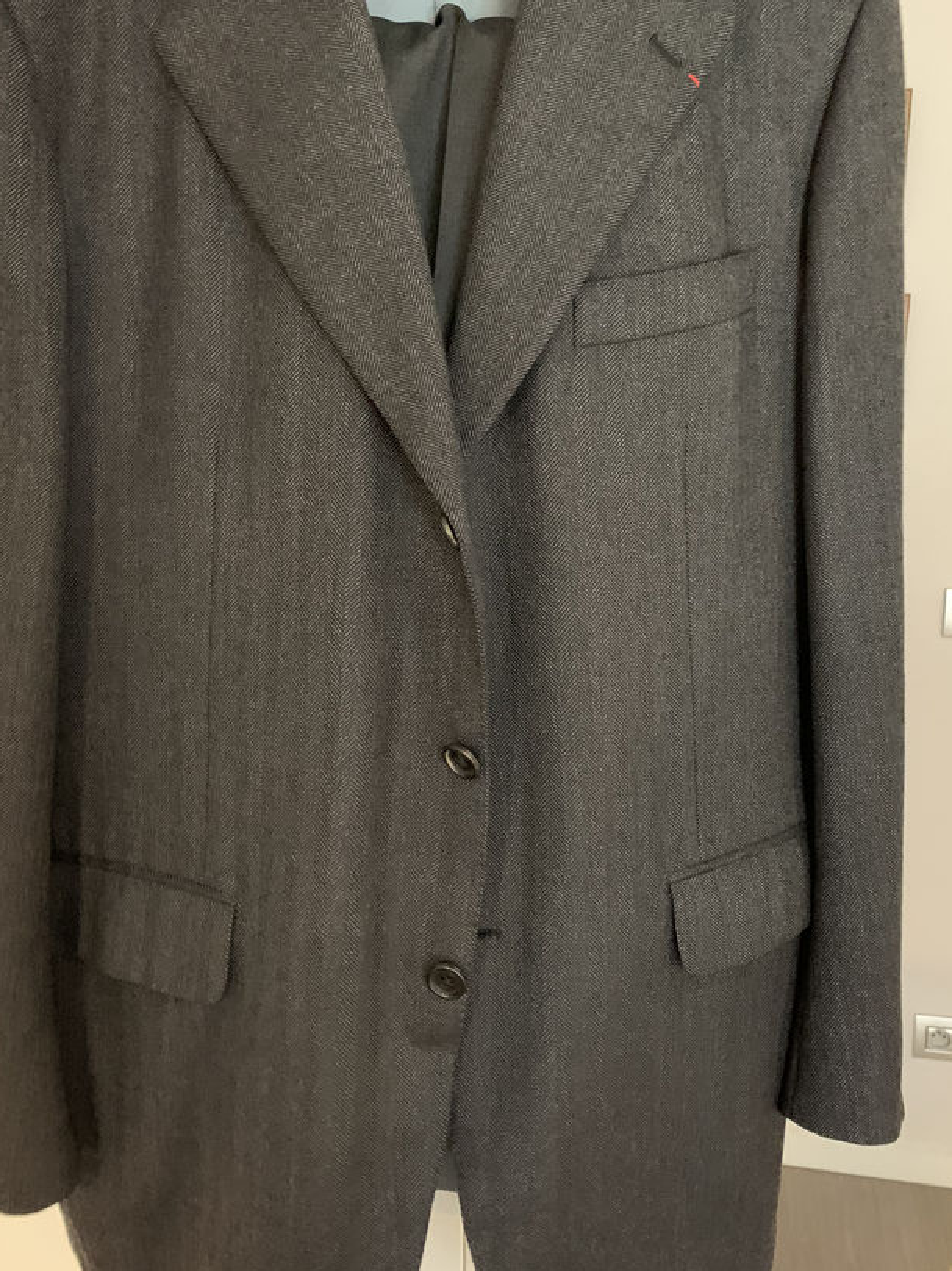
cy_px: 594
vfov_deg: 56.8
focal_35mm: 32
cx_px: 446
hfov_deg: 44.1
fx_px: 1174
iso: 800
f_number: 1.8
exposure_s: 1/25
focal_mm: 4.25
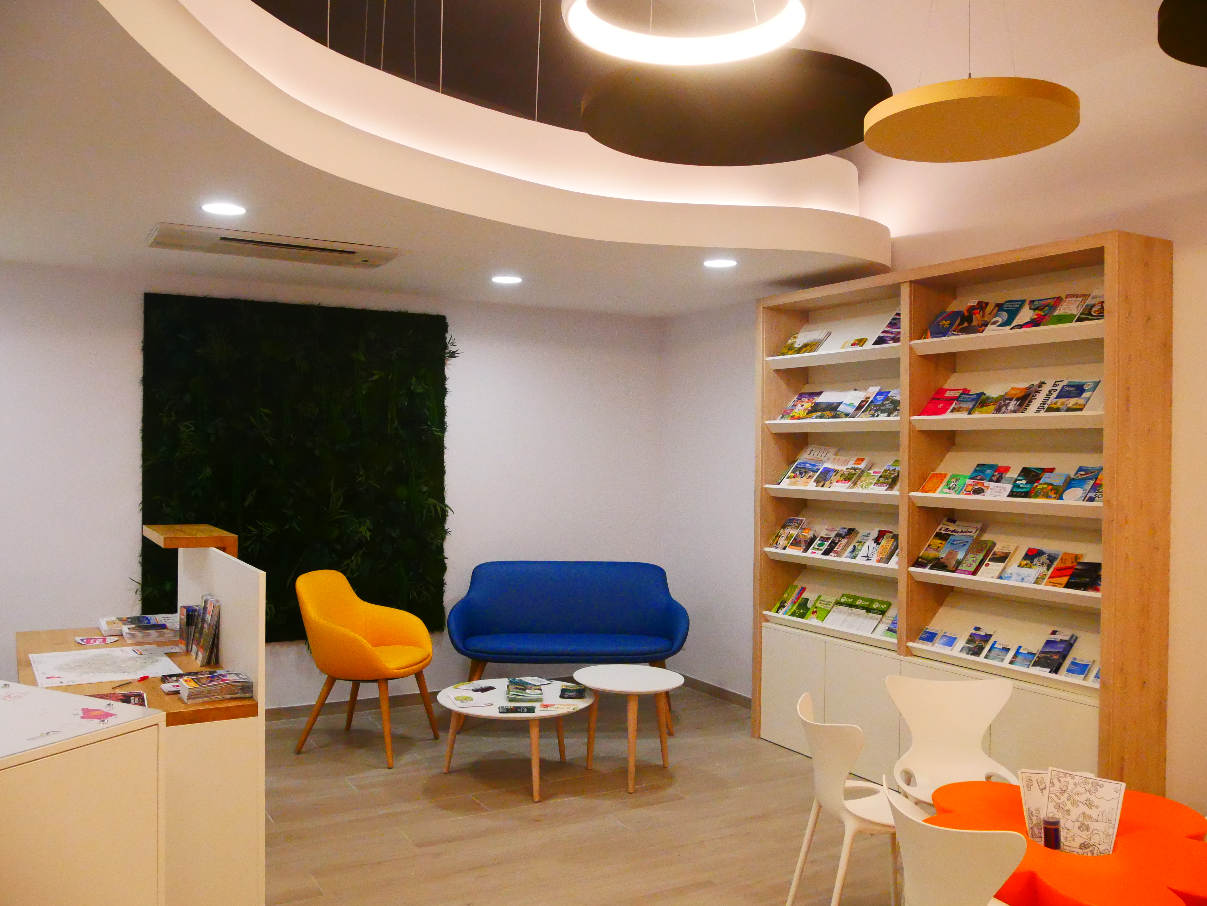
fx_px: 977
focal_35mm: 28
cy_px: 453
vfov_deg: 49.8
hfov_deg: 63.4
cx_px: 604
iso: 3200
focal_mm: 14
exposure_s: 1/400
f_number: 5
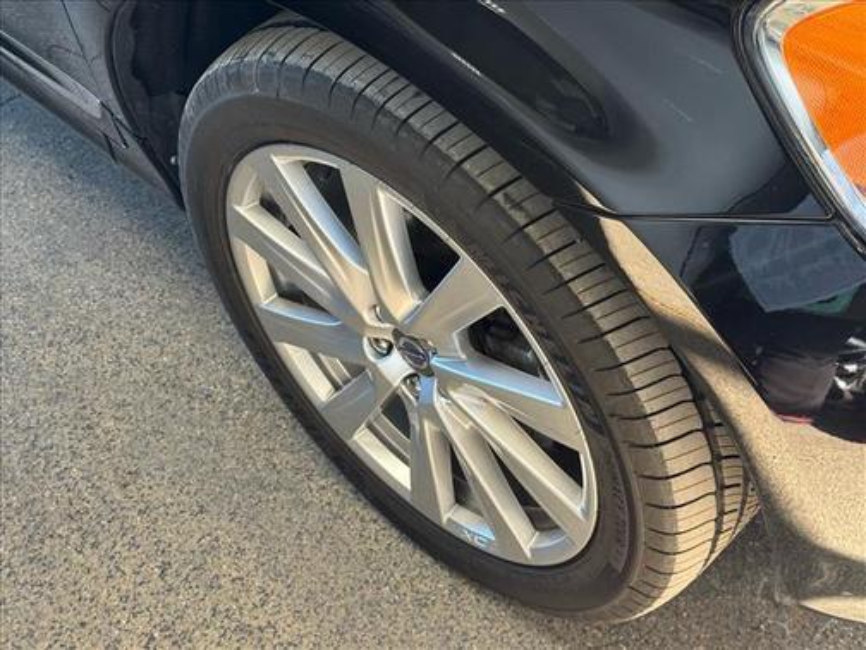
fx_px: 1201
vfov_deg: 30.3
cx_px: 433
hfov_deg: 39.7
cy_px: 325
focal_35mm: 48
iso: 100
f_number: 1.78
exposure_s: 1/60
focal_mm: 6.76
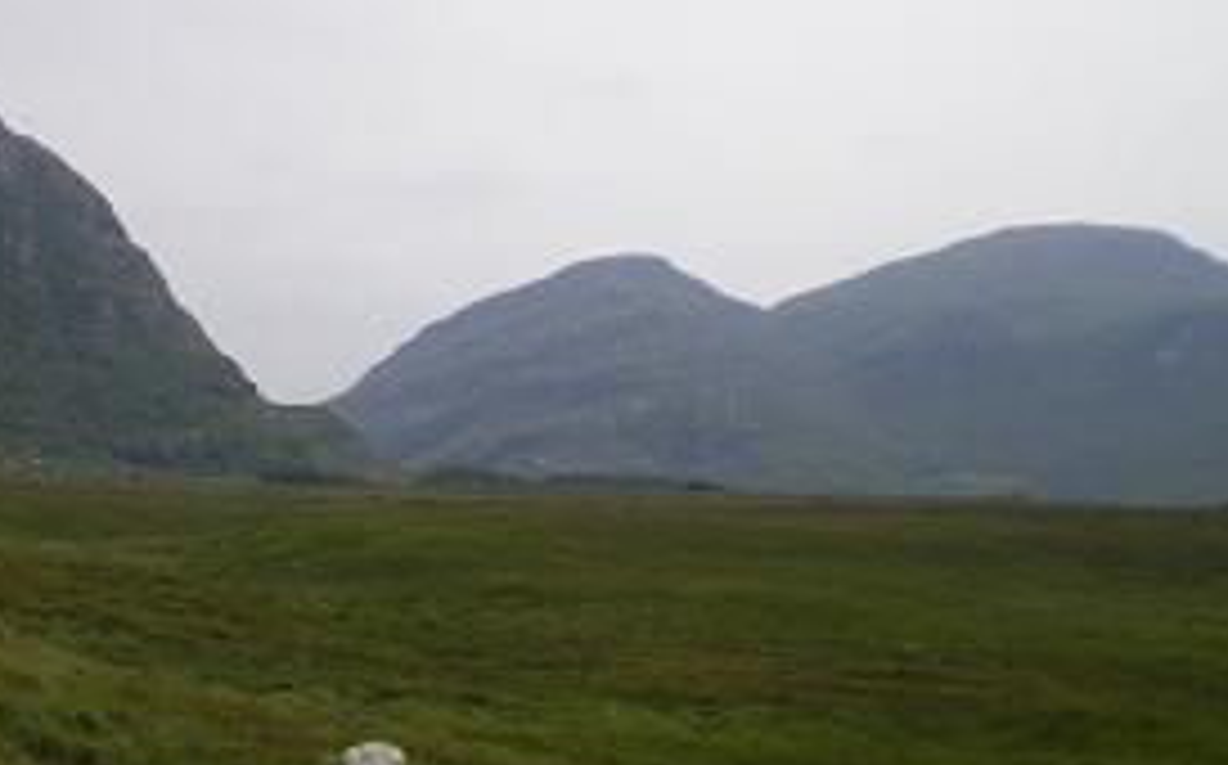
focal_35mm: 78
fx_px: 2608
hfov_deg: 26.0
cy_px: 378
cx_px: 220
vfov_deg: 16.7
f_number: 3.1
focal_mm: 6.3
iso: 64
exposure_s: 1/200
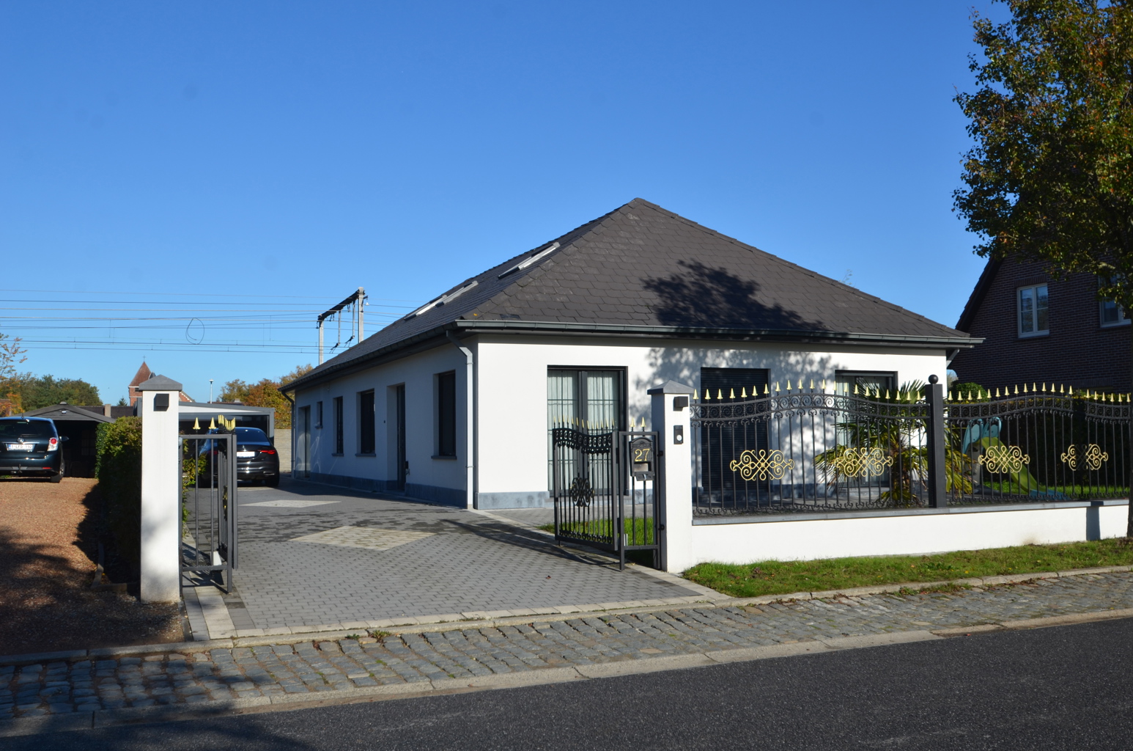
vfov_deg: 36.7
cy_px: 376
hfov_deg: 53.2
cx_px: 566
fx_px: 1131
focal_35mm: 36
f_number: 9
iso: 100
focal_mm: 24
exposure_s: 1/320
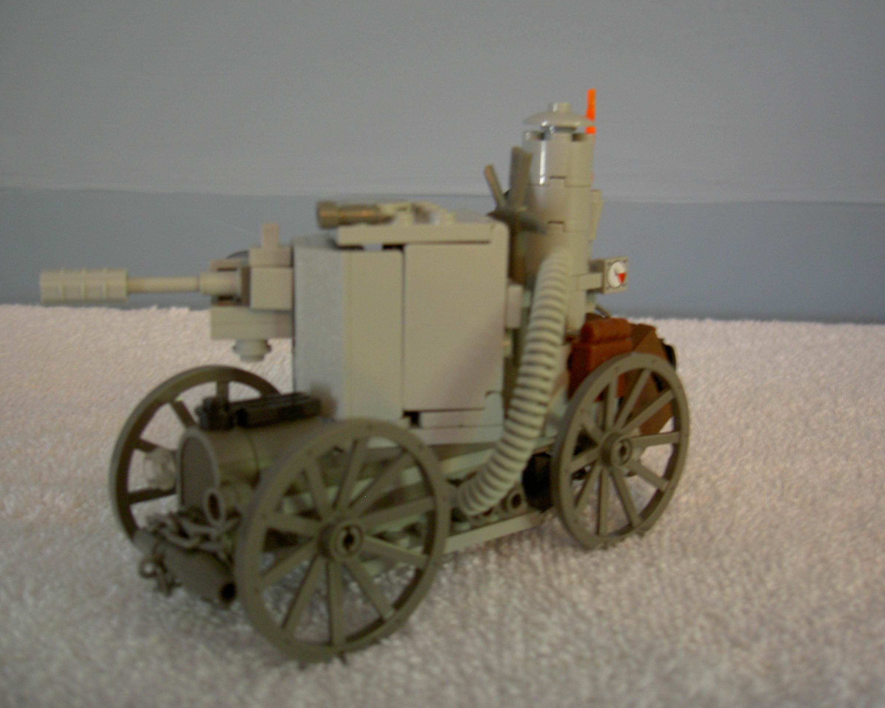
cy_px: 353
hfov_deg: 44.8
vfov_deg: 36.5
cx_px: 445
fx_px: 1074
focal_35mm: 41
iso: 100
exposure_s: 1/8
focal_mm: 8
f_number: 2.8
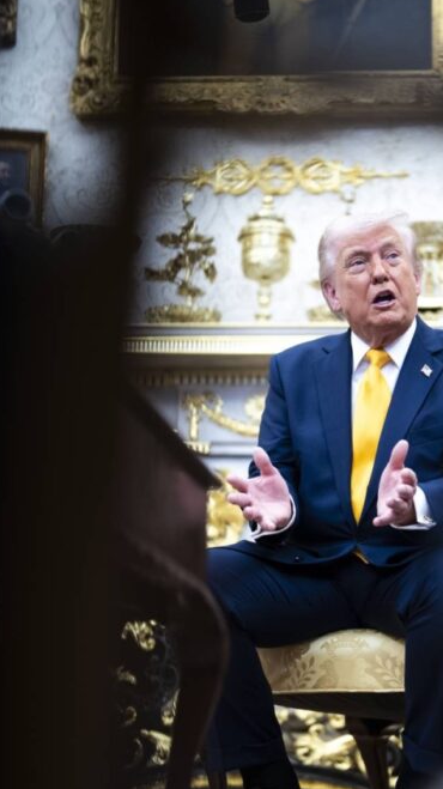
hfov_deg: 13.0
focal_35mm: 93
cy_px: 454
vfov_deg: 22.9
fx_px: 1945
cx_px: 272
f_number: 1.2
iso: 800
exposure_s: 1/320
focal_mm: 50
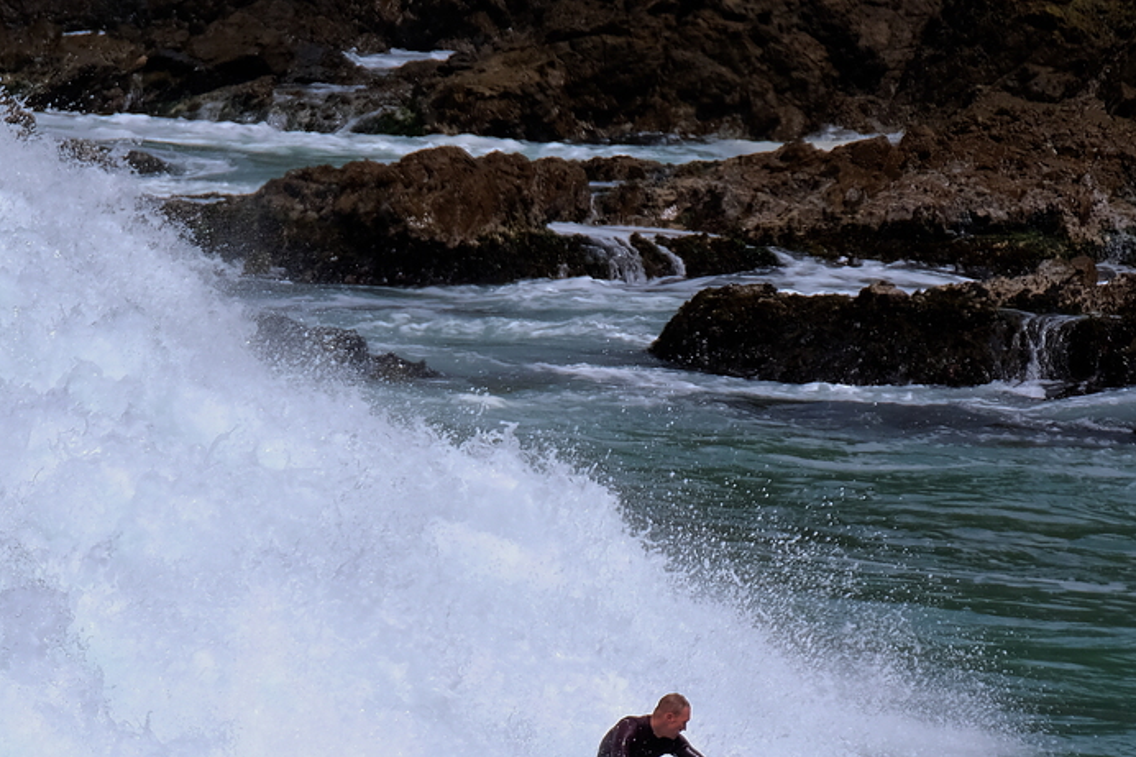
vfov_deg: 1.2
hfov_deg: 1.8
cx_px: 616
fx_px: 35616
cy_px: 824
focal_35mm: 1129
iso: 250
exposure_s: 1/2000
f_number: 6.3
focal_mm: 325
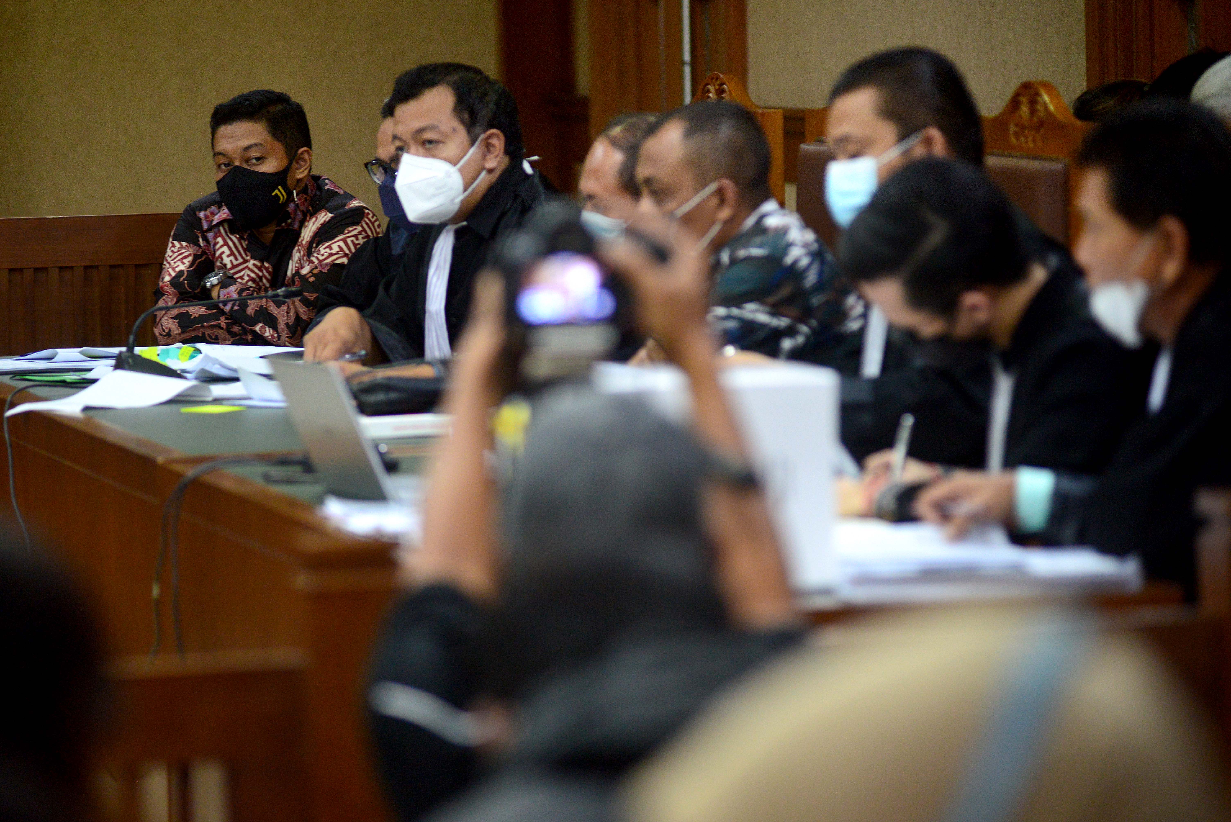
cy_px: 411
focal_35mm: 155
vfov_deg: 8.9
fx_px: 5302
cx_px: 616
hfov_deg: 13.2
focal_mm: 155
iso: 2500
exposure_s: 1/100
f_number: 2.8
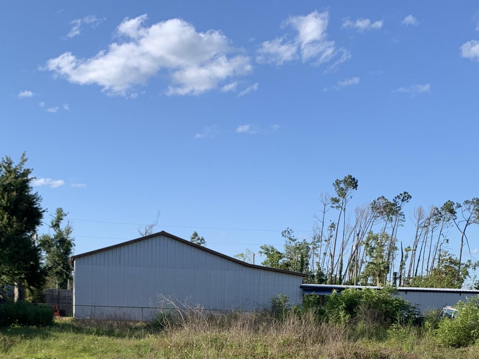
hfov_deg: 36.2
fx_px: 733
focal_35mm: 53
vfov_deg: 26.1
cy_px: 359
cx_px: 221
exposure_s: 1/1332
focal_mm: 4.25
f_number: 1.8
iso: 25
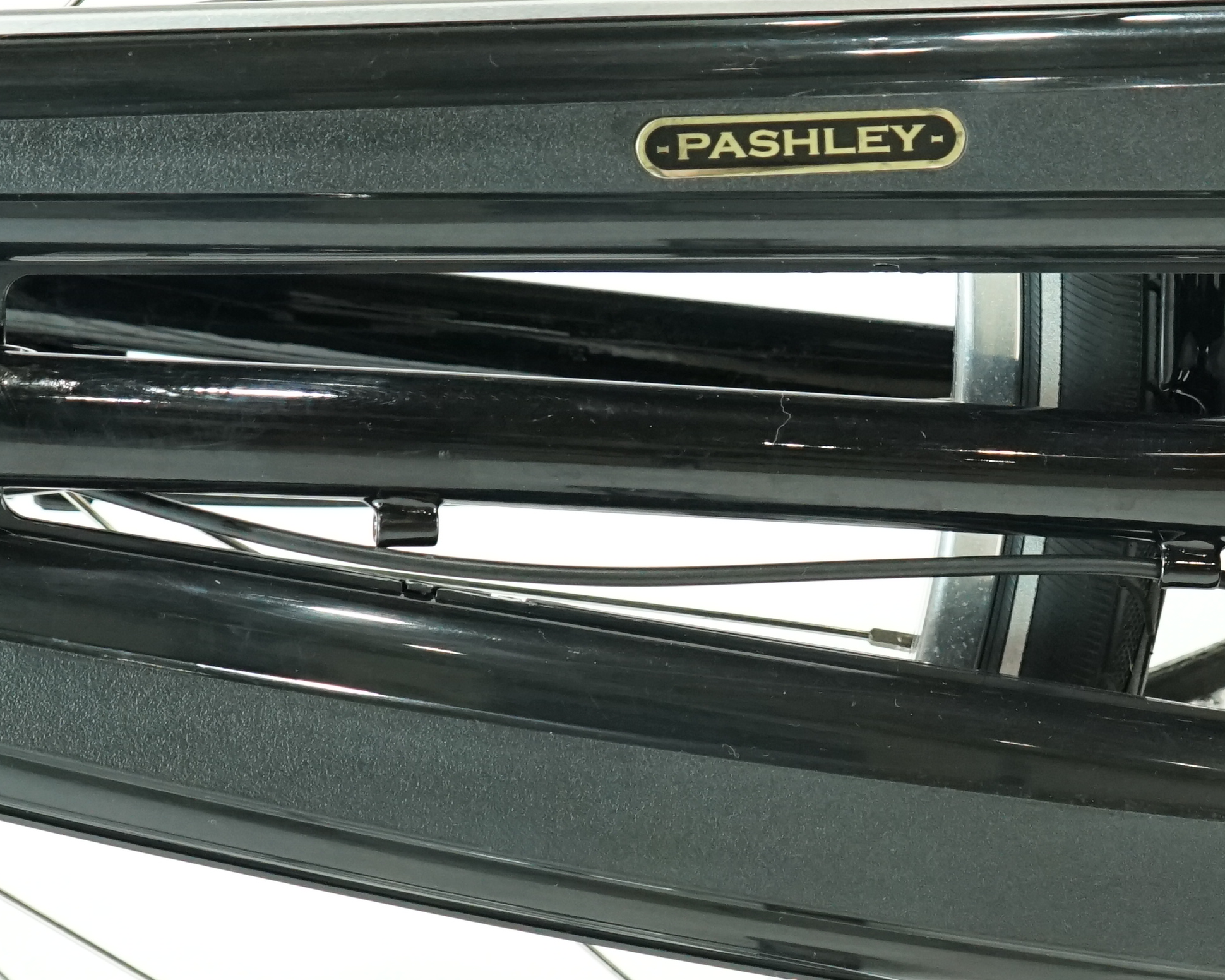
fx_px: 3263
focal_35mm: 90
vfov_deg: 17.1
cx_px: 953
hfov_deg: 21.0
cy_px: 494
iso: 2000
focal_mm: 31
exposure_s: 1/200
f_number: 4
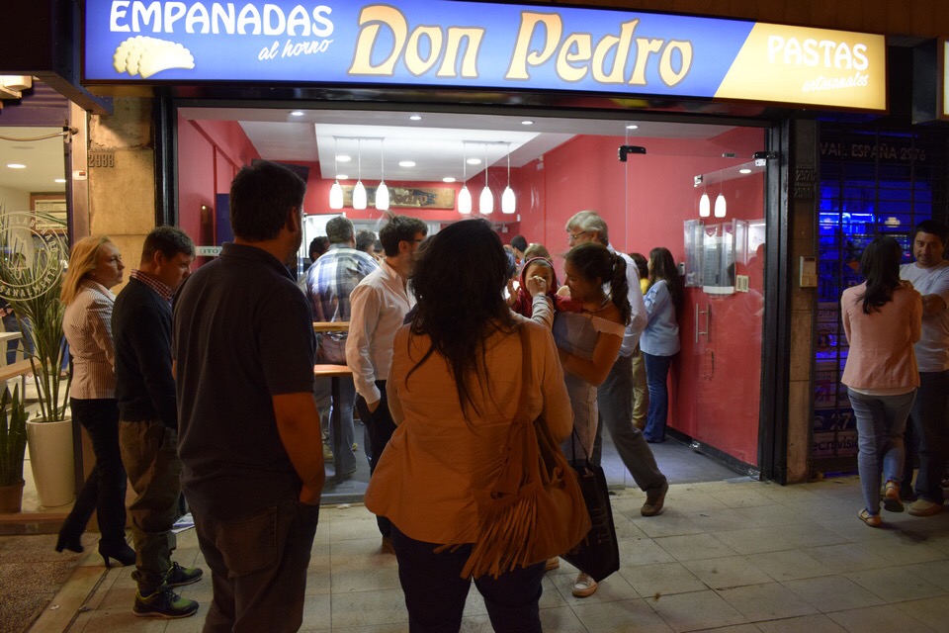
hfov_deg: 67.4
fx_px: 712
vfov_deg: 47.9
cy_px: 316
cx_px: 474
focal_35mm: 27
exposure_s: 1/60
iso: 1600
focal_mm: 18
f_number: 3.5
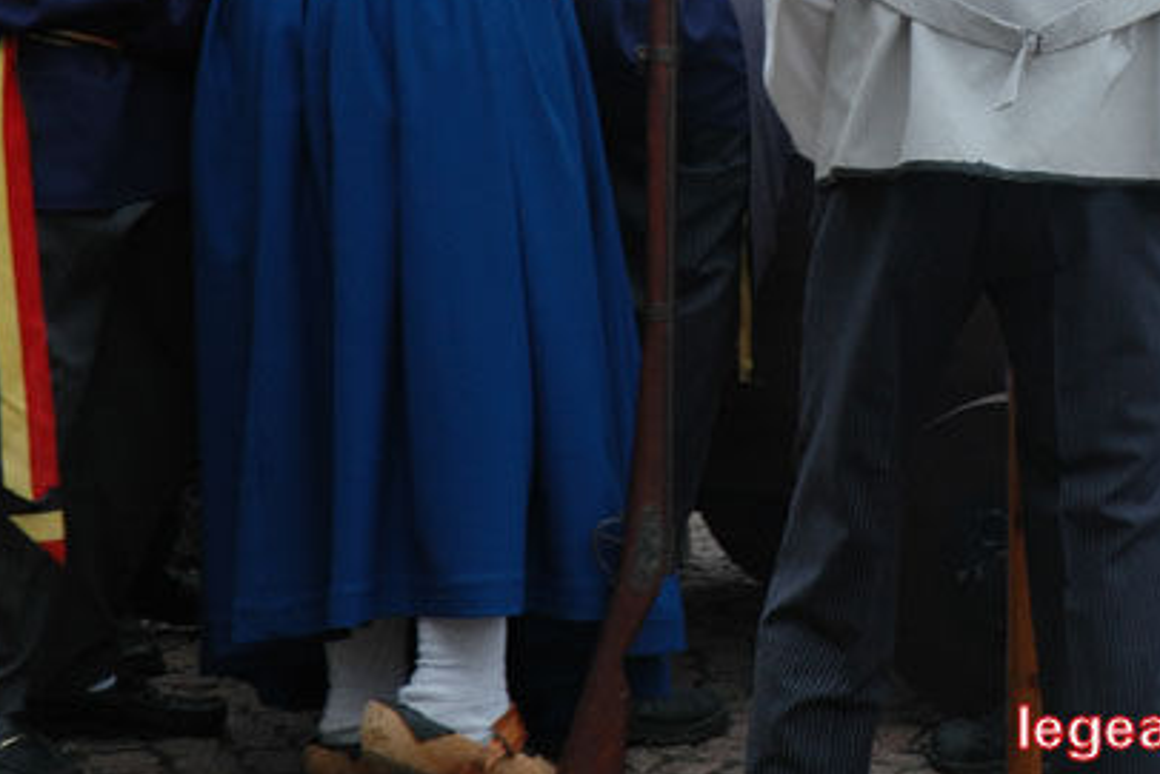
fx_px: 5898
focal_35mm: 183
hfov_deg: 11.2
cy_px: 31
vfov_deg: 7.5
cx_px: 963
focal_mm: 62
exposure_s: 1/200
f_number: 6.3
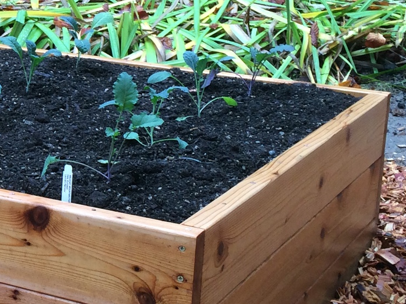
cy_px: 81
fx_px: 1184
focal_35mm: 101
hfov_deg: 18.0
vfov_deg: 14.6
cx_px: -142
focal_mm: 4.12
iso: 64
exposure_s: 1/120
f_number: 2.2
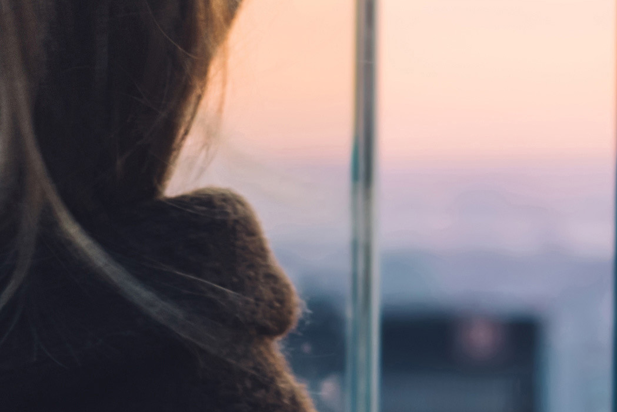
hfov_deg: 4.6
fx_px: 7148
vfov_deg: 3.3
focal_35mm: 417
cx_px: -1487
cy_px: 748
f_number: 5.6
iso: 100
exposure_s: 1/30
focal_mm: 55
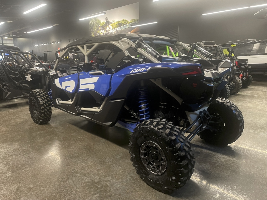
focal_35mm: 26
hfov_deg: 67.3
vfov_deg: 53.1
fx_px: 201
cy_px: 100
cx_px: 134
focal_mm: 4.2
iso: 320
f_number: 1.6
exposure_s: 1/60
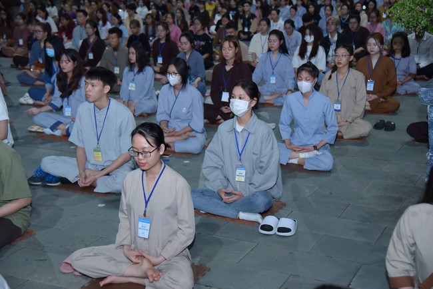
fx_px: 626
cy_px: 144
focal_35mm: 52
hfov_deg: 38.2
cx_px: 216
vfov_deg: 26.0
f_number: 4
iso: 1600
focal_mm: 52
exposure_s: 1/125
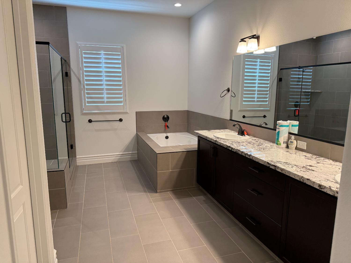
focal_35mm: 24
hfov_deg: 71.6
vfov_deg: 56.8
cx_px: 176
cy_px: 132
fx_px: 243
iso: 200
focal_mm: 6.76
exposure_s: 1/120
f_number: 1.78
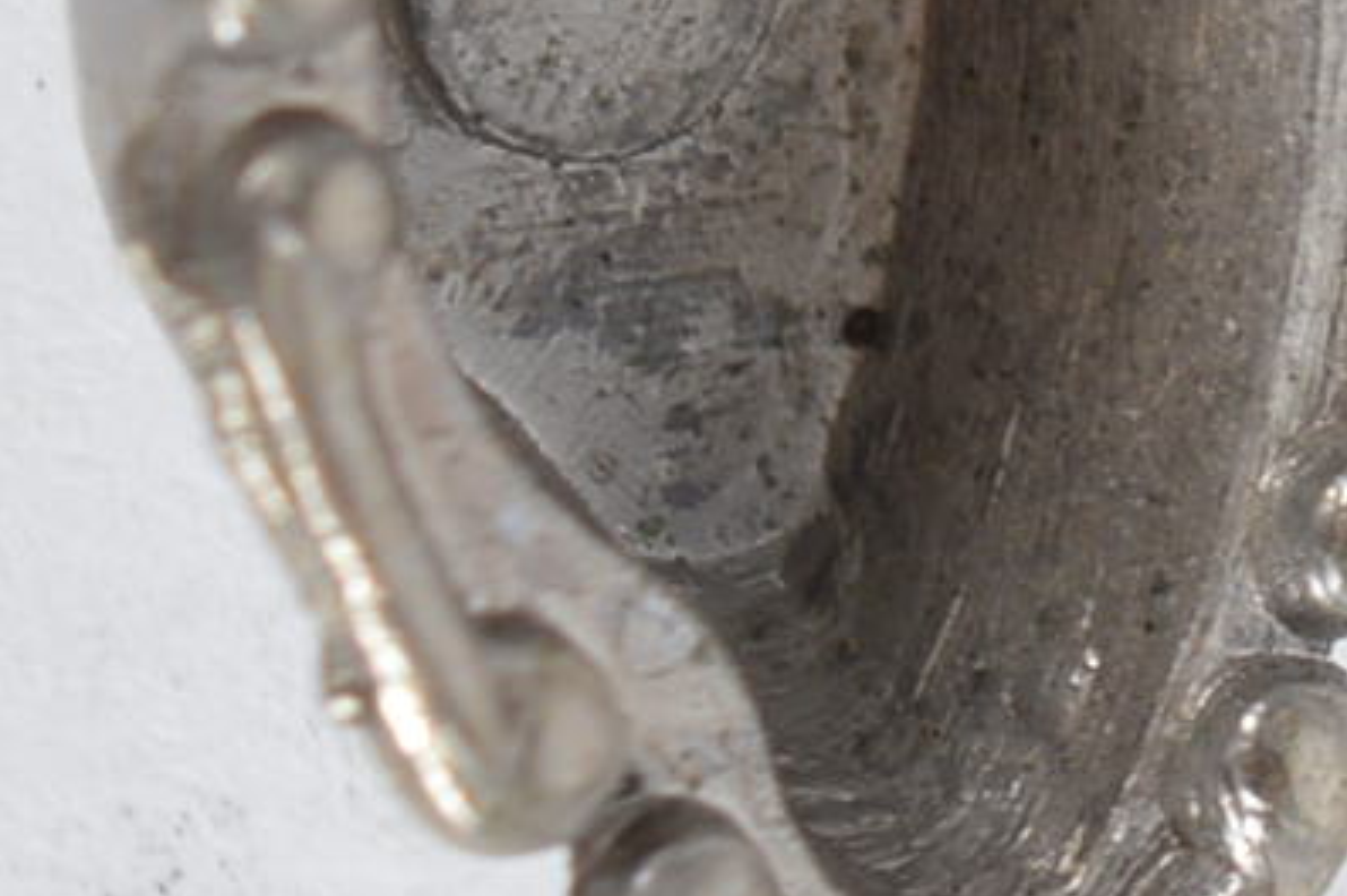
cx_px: 4448
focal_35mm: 455
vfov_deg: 3.0
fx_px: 17010
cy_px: -1616
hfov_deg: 4.3
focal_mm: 40
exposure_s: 1/125
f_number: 9
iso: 100
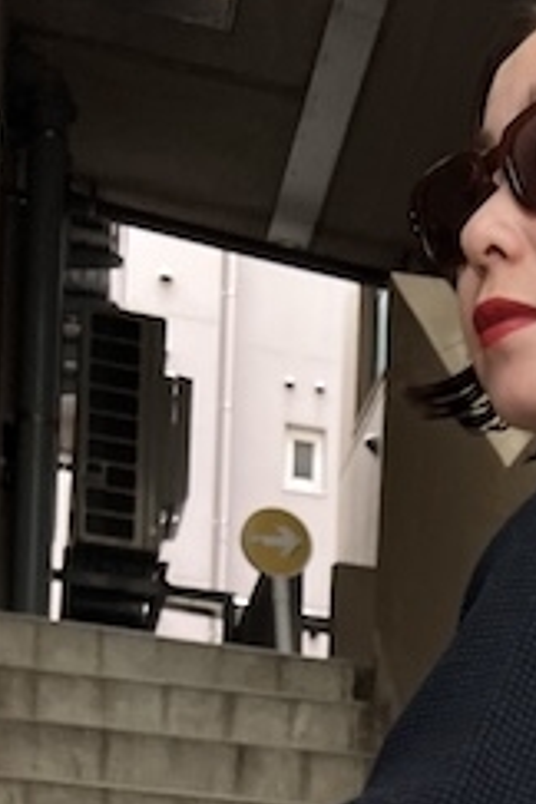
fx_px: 1742
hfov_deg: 16.0
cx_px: 801
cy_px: 1069
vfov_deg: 22.9
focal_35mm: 78
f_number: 1.5
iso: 80
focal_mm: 5.7
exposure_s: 1/121
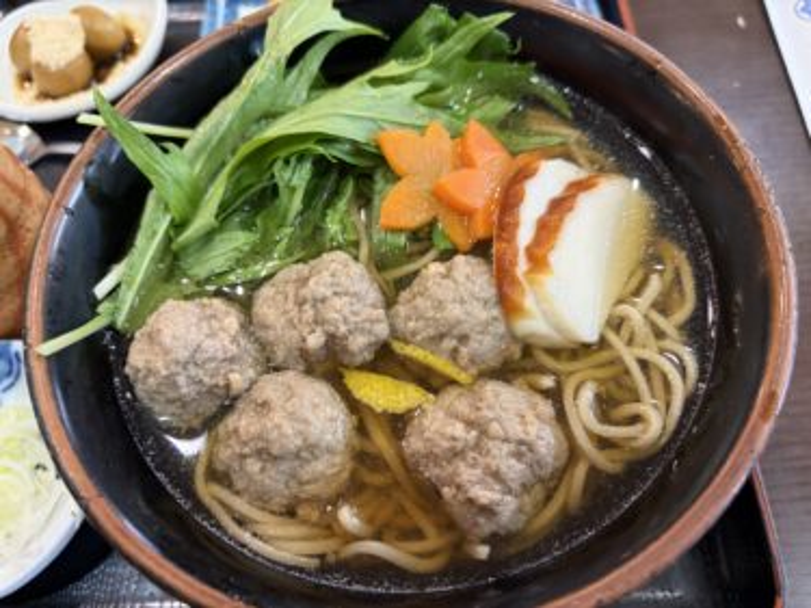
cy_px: 304
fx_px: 609
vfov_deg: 53.0
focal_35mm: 26
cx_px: 406
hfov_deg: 67.3
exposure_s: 1/60
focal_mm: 5.96
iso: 250
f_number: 1.6
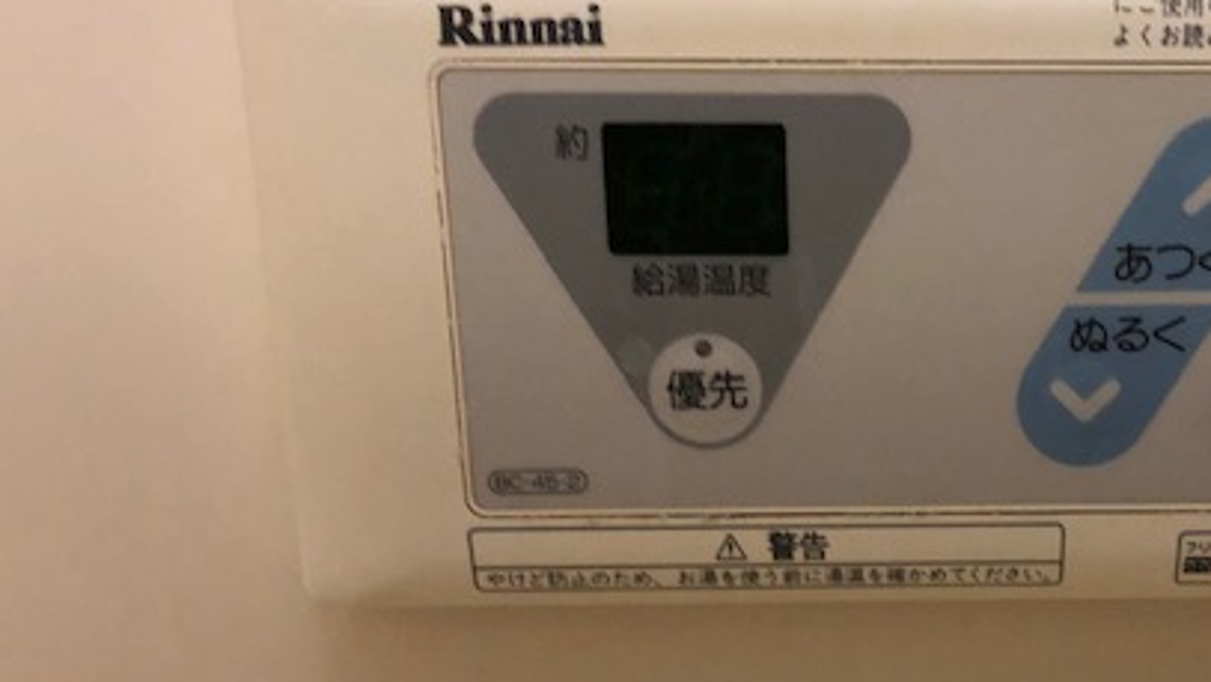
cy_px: 494
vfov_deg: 24.7
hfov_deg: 41.3
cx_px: 940
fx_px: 1541
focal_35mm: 48
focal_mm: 3.99
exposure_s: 1/13
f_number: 1.8
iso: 100
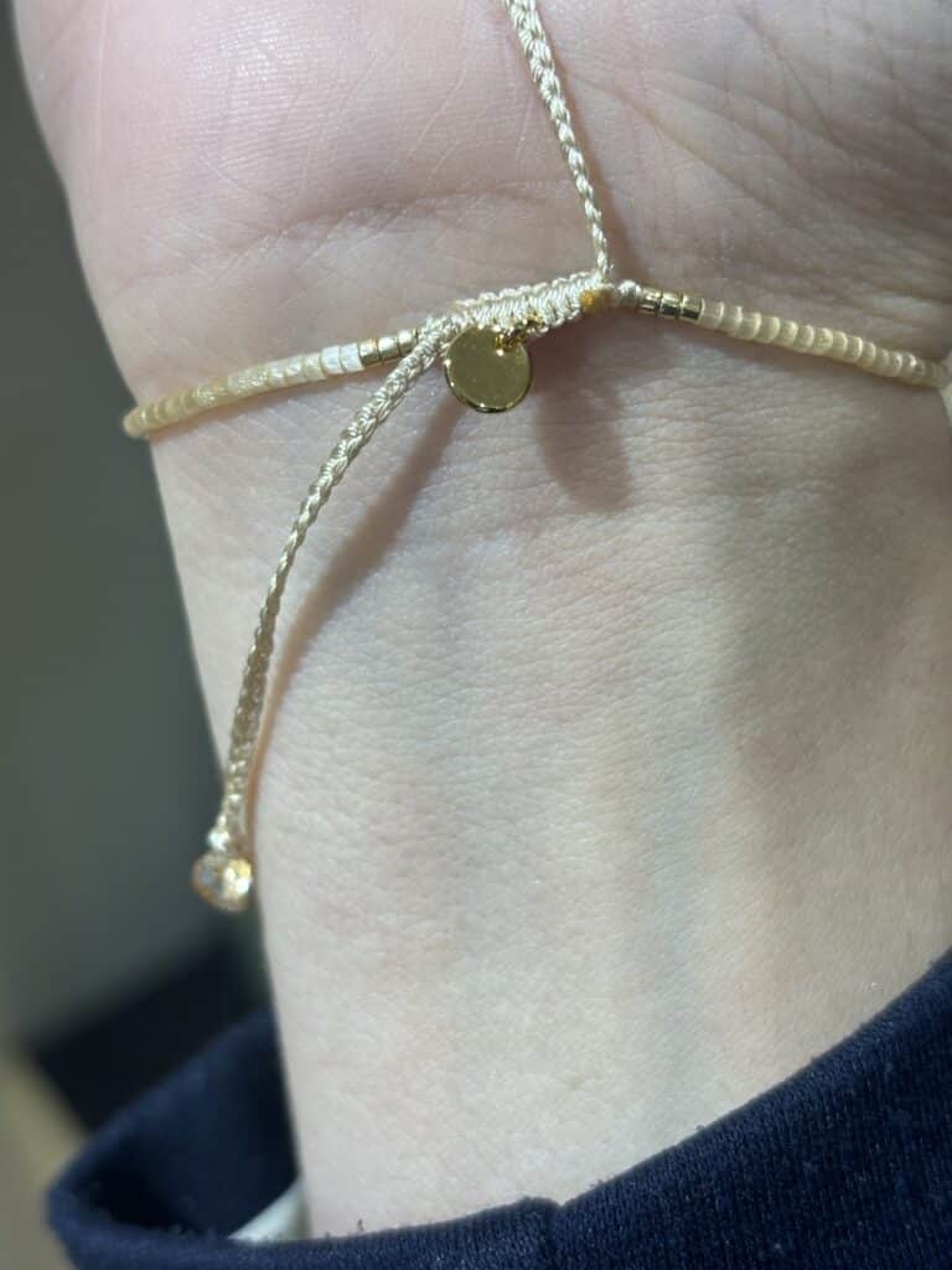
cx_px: 476
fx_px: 1907
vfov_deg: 36.8
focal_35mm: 52
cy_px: 635
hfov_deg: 28.0
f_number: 1.6
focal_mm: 5.96
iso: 50
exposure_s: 1/100
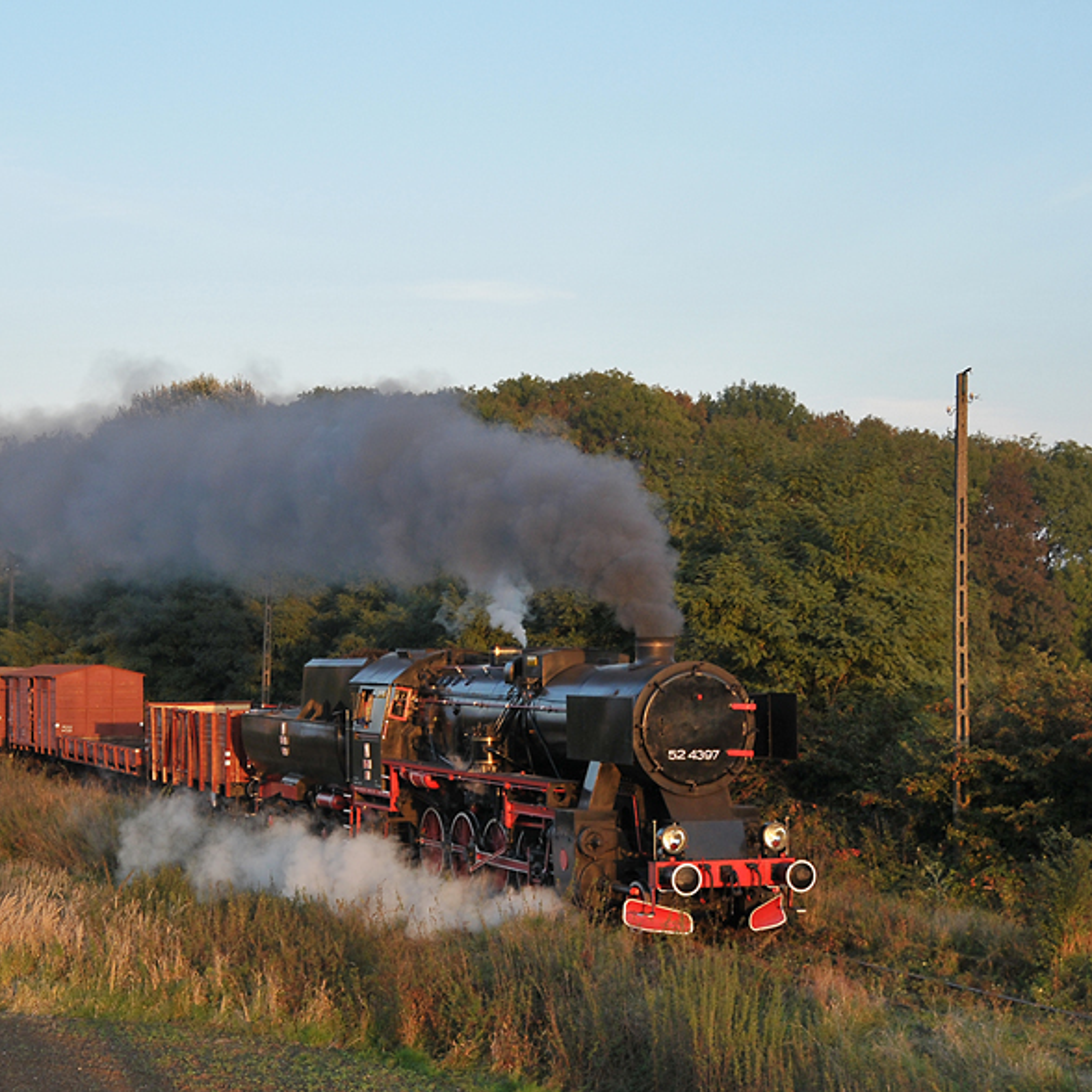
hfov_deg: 24.0
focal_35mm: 71
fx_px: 2534
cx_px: 238
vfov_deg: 24.3
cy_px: 560
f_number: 5
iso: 320
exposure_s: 1/250
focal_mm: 32
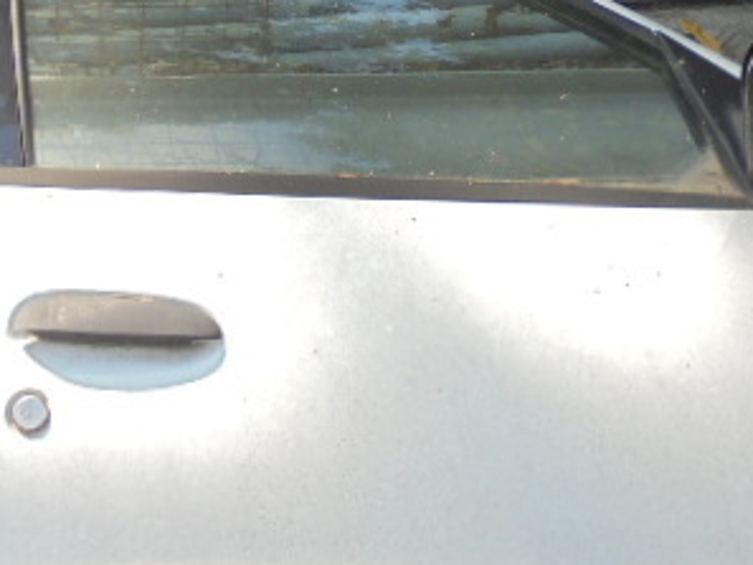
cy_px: 3
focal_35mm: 56
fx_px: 1219
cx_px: 357
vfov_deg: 24.9
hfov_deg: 34.3
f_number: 3.5
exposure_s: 1/200
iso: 100
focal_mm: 4.6
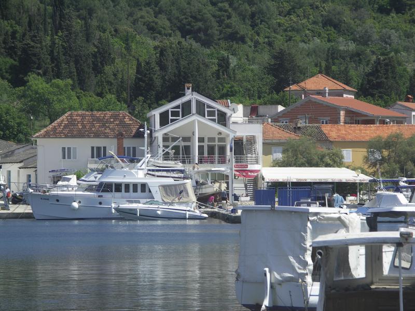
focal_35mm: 200
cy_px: 156
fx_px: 2398
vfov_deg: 7.4
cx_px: 208
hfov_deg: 9.9
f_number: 4.5
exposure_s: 1/200
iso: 100
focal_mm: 50.8
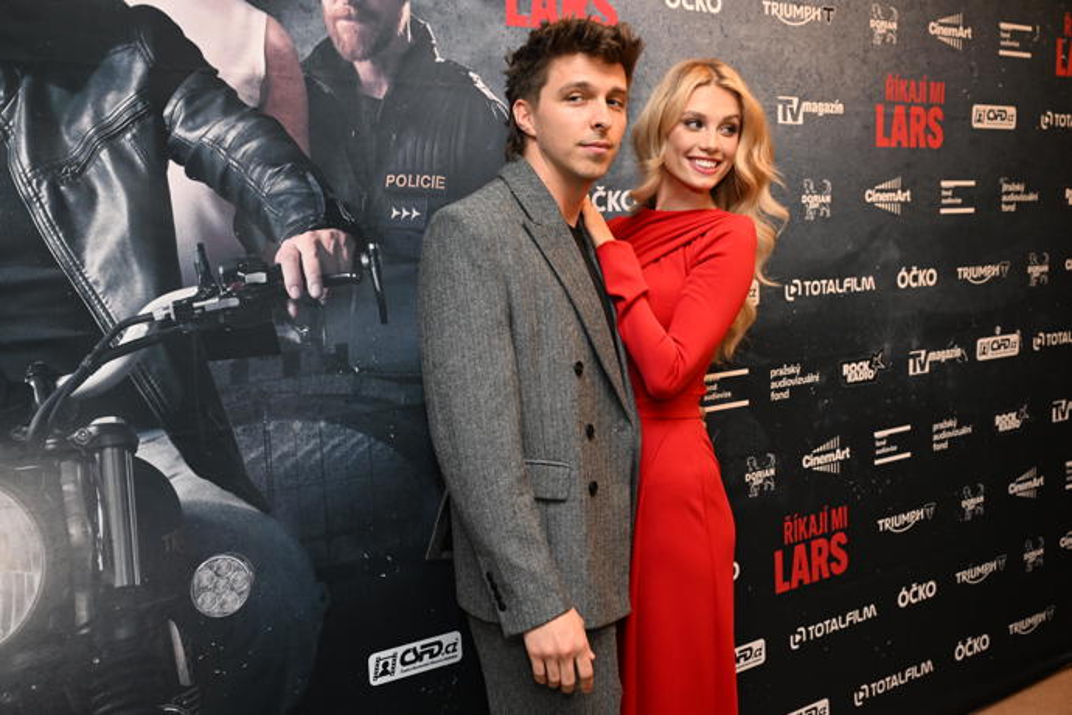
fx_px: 1072
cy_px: 358
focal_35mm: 36
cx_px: 536
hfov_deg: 53.1
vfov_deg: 36.9
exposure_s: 1/250
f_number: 4.5
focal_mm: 36
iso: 2500
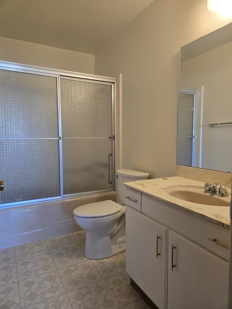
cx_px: 116
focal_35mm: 23
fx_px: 206
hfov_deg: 58.9
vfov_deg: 73.9
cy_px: 154
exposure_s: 1/120
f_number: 1.8
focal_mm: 5.4
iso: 400
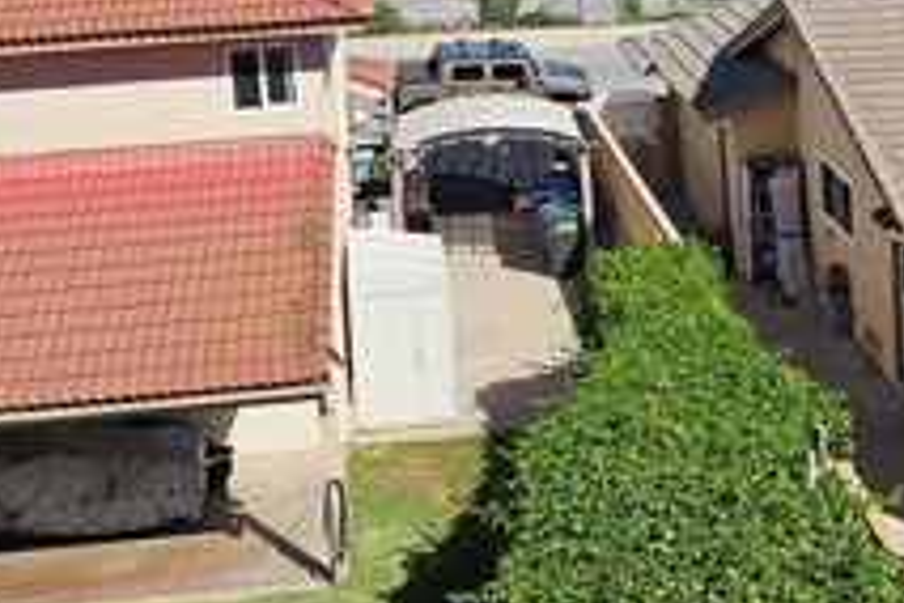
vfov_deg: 18.6
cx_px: 509
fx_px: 1808
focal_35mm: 72
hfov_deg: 28.0
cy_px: 42
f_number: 1.8
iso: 25
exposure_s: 1/2650
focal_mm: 5.4
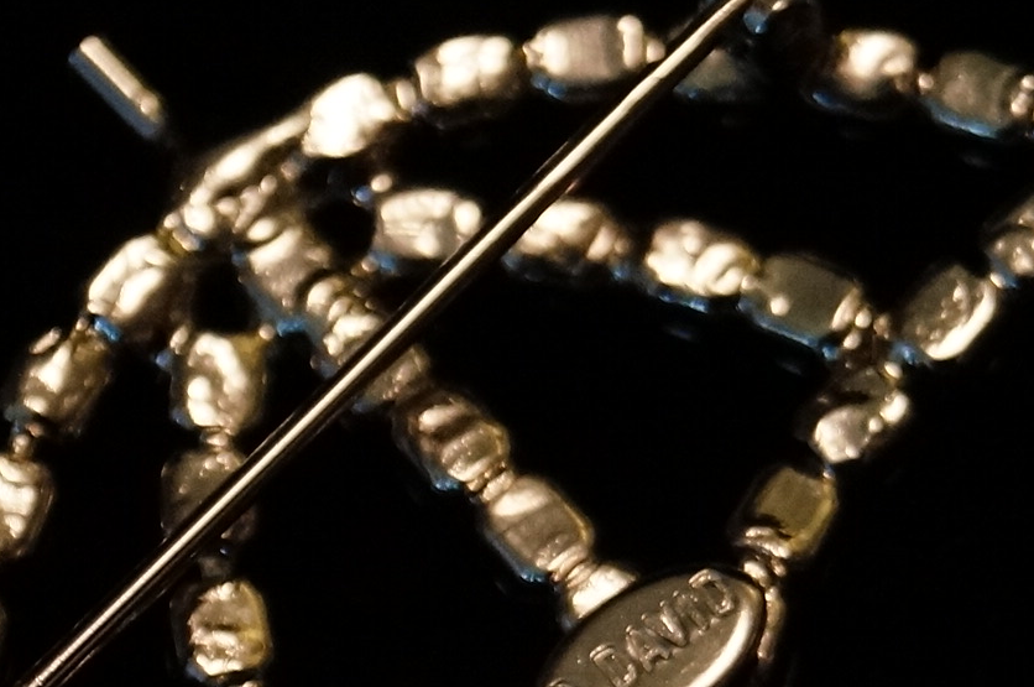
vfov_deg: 5.7
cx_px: 688
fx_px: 6926
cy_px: 553
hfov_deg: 8.5
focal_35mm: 241
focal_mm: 55
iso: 2500
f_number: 5.6
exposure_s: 1/100
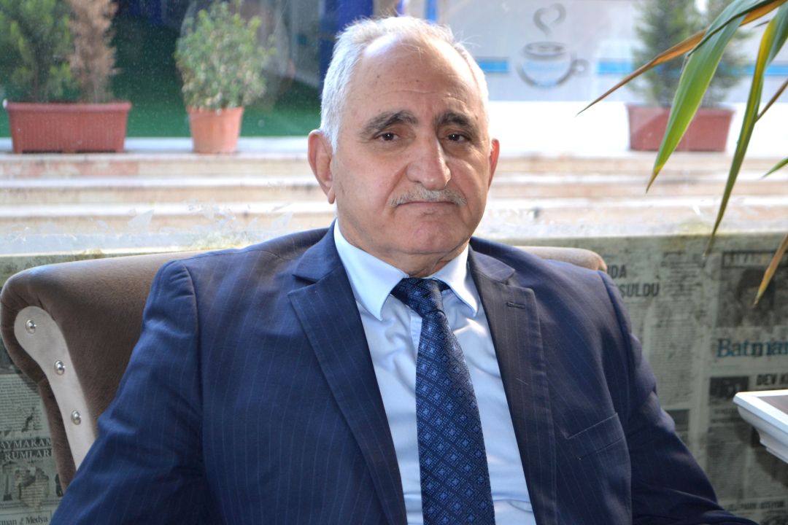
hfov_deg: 29.2
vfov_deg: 19.7
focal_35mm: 69
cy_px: 262
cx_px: 394
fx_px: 1510
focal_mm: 46
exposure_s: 1/60
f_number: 5.3
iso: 1000
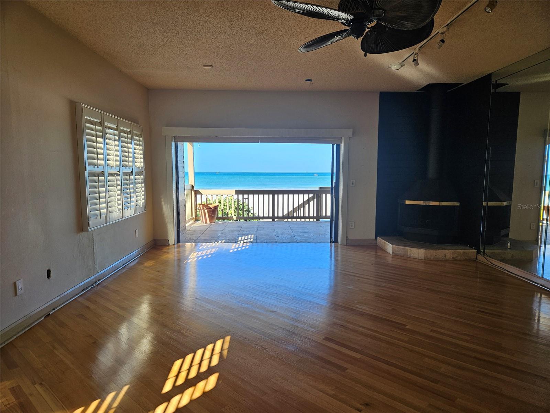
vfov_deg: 58.9
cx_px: 275
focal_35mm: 23
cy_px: 206
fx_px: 365
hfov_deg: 73.9
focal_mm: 5.4
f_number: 1.8
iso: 40
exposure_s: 1/236
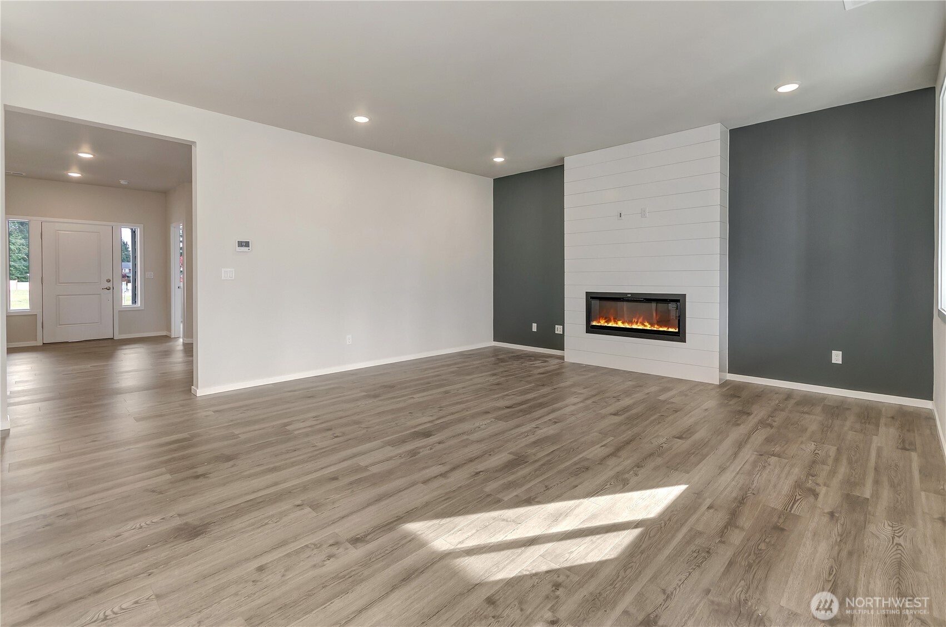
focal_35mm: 15
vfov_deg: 77.1
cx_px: 473
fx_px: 393
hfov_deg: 100.5
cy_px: 314
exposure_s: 1/20
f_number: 6.3
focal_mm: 10
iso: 125
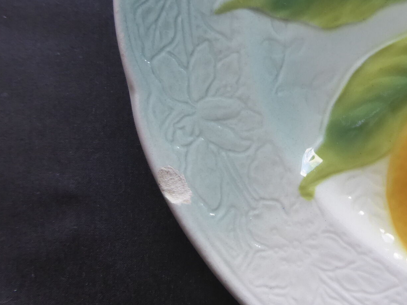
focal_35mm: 40
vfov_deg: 35.9
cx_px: 308
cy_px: 169
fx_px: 470
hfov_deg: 45.1
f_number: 3.3
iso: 250
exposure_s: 1/60
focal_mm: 4.3
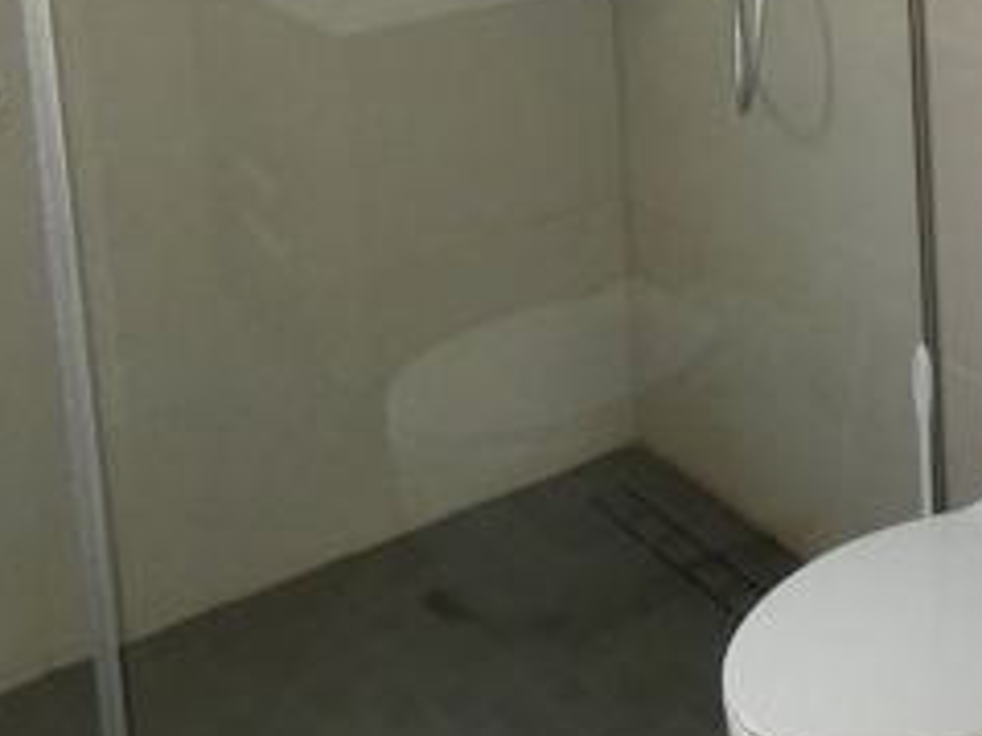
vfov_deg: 22.4
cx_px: 1107
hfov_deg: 29.2
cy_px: -193
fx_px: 1673
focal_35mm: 59
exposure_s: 1/40
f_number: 2.8
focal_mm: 3.6
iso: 320
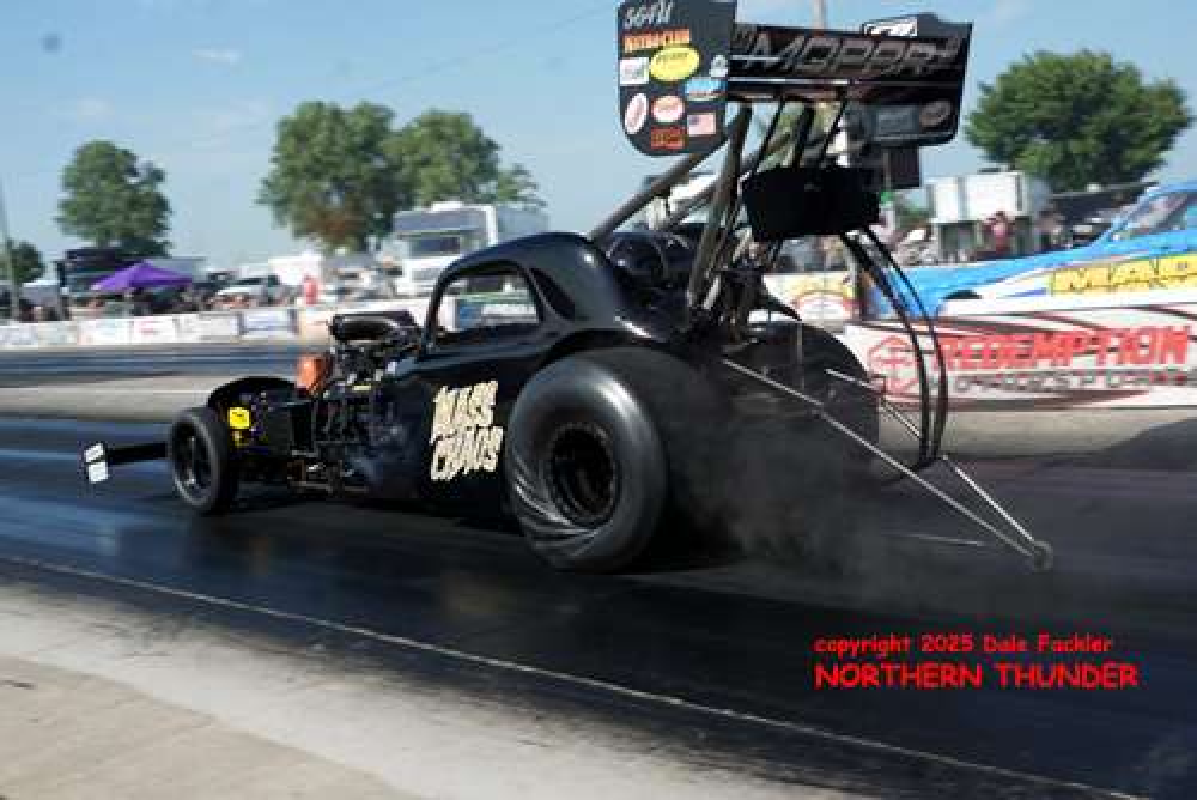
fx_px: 1397
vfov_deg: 31.9
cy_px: 400
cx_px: 598
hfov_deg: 46.4
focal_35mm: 42
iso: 400
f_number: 9
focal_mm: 28
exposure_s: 1/640
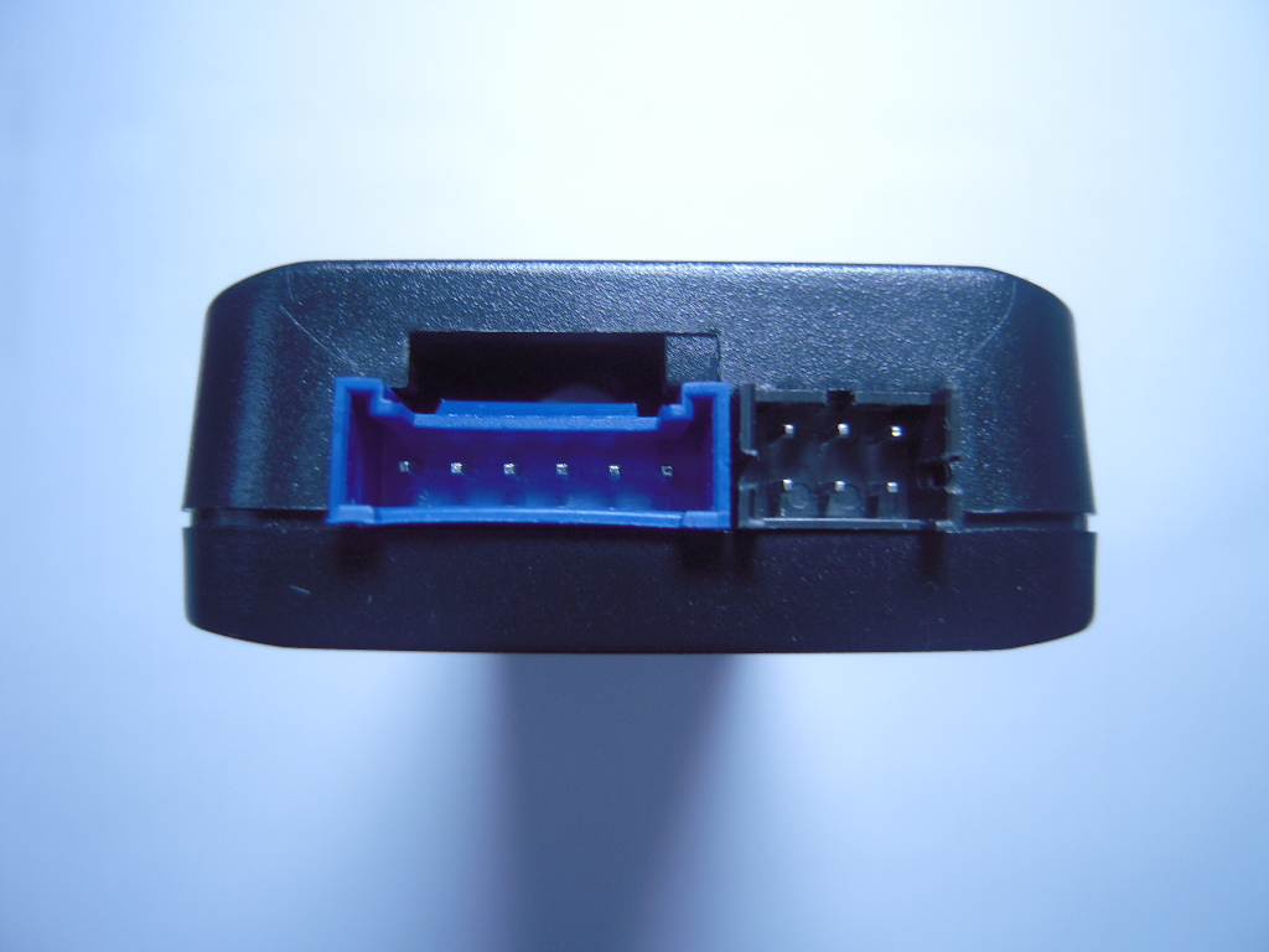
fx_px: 1026
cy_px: 476
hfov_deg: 63.4
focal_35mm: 28
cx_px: 634
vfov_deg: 49.7
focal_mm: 5
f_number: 2.7
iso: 100
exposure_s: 1/50
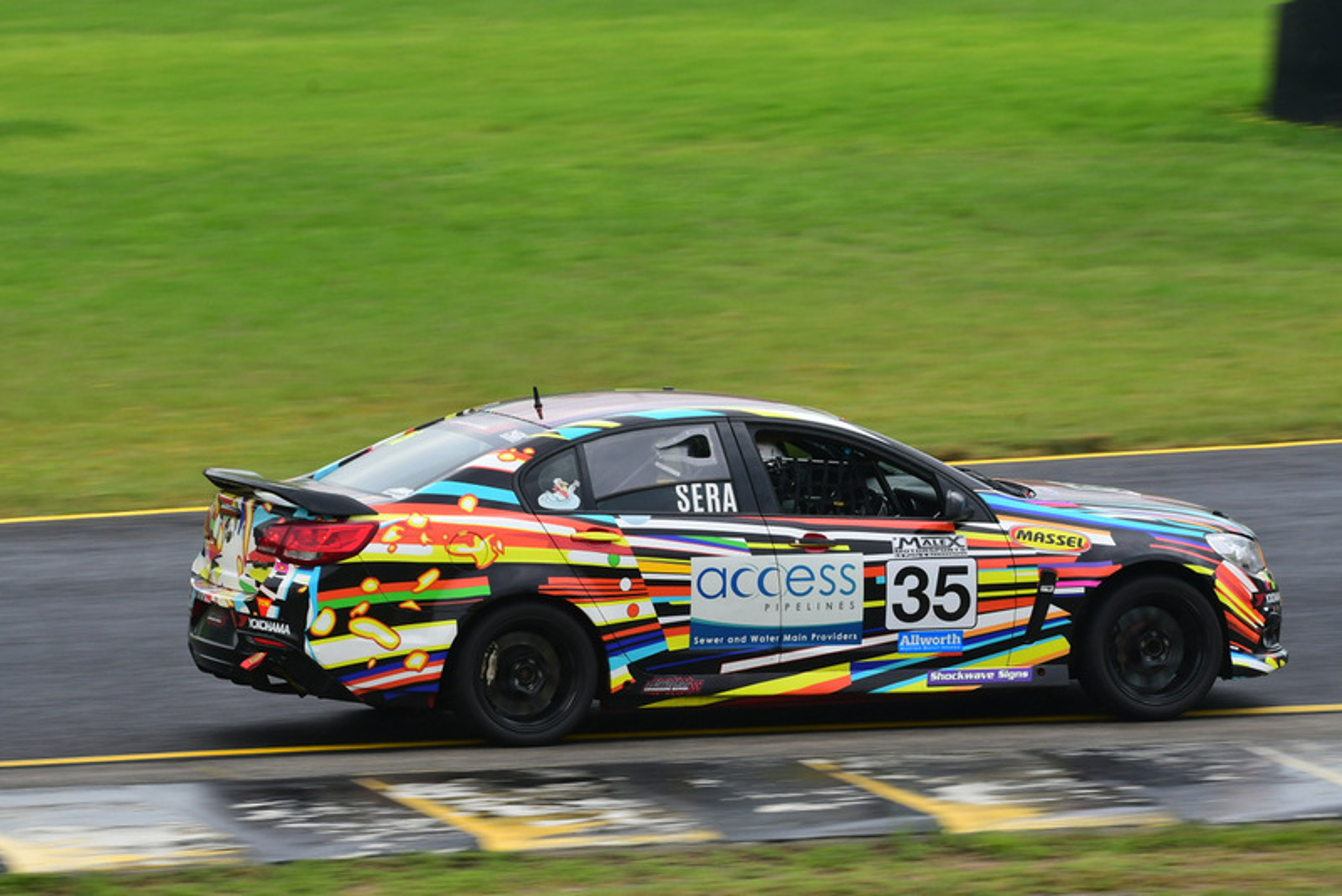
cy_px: 448
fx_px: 11187
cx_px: 671
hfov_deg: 6.9
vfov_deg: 4.6
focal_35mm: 300
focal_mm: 200
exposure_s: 1/250
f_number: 11
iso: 400
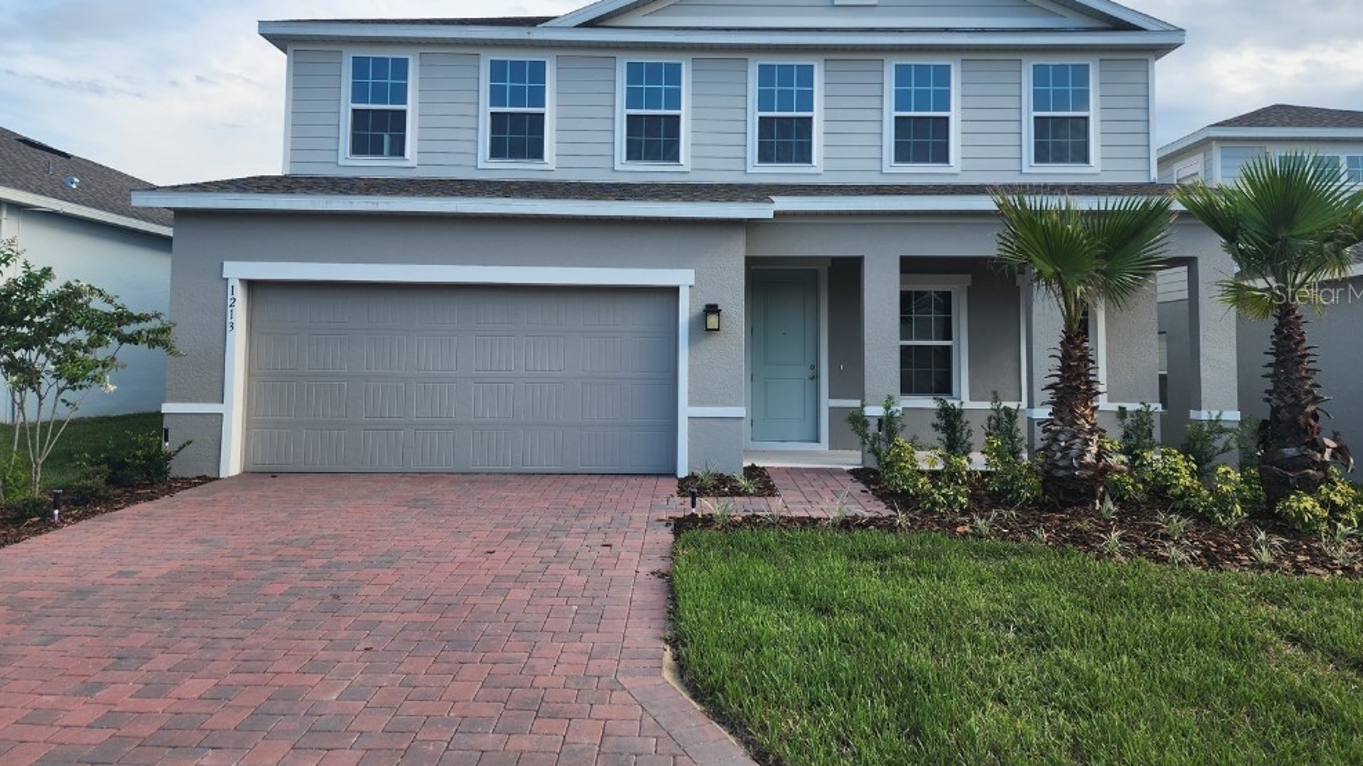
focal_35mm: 26
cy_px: 293
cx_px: 695
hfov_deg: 71.9
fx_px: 940
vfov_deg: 44.1
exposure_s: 1/499
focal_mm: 6.4
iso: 12
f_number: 1.8
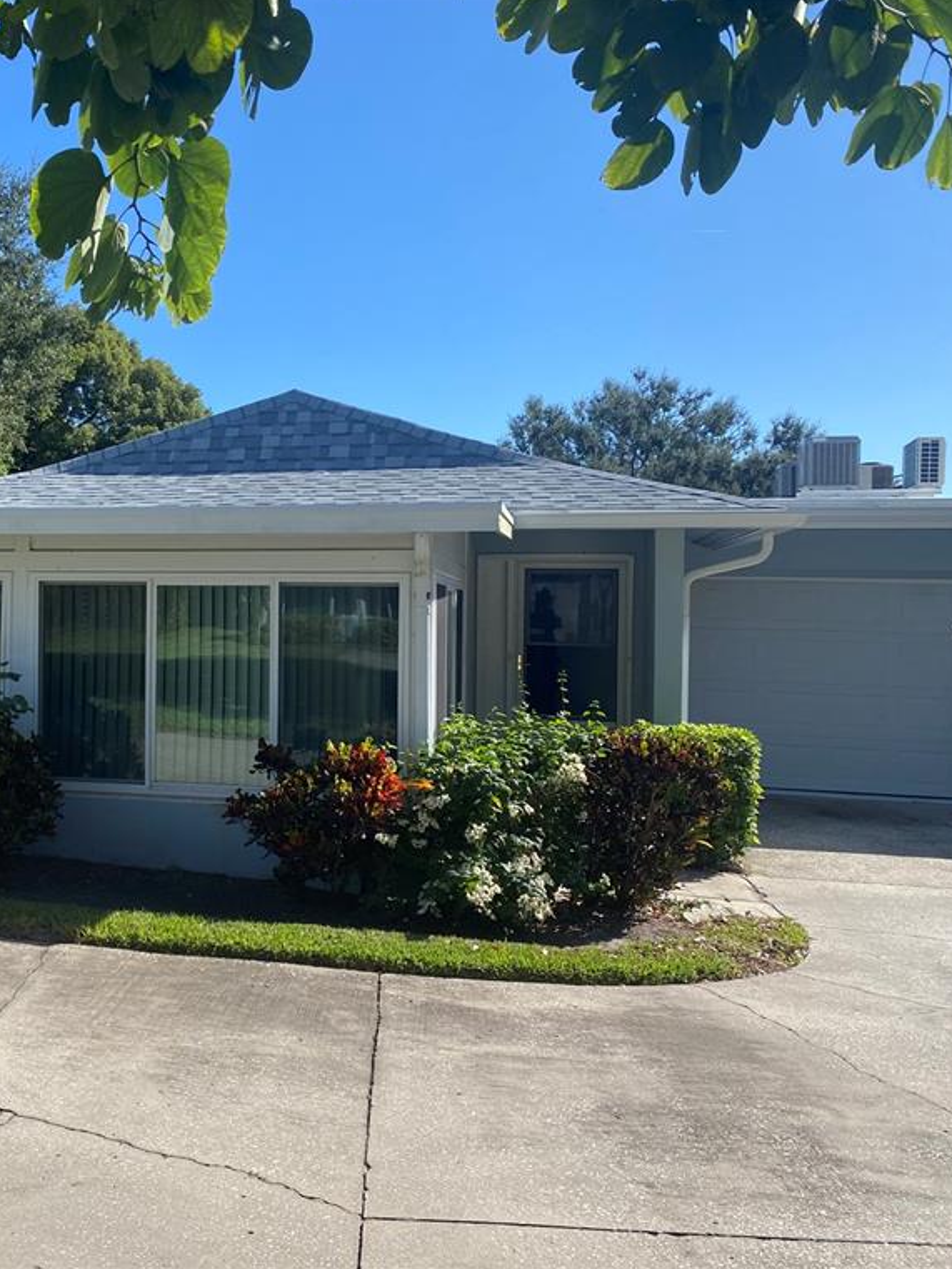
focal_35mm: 35
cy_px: 630
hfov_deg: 39.2
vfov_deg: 52.6
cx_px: 198
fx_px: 1283
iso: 32
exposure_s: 1/2028
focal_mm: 4.25
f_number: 1.8
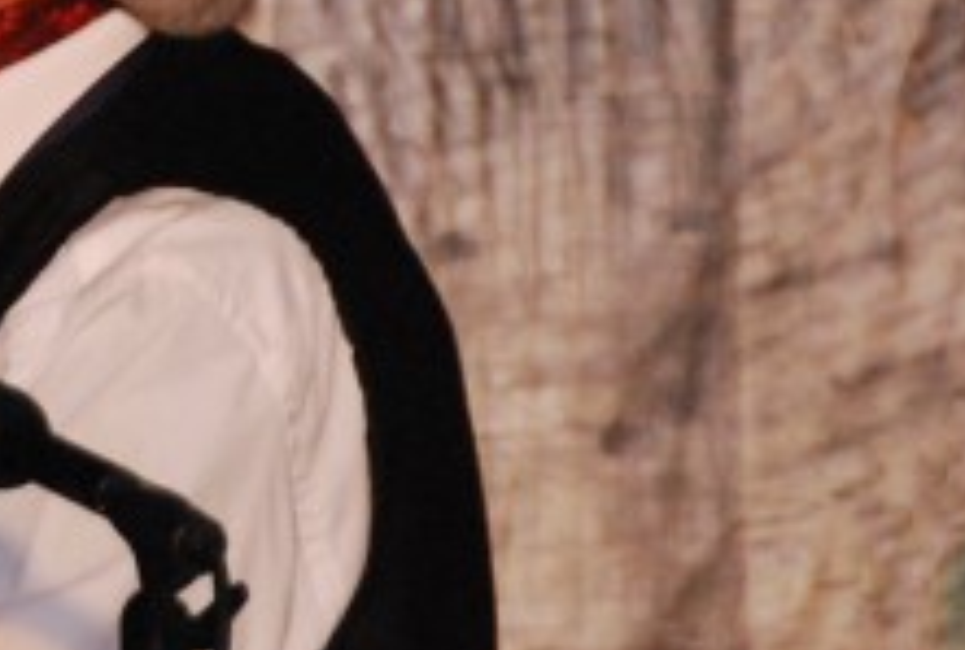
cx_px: -177
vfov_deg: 1.7
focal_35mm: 818
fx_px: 22002
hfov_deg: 2.5
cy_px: -65
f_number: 5.6
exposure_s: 1/100
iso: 1600
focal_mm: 135
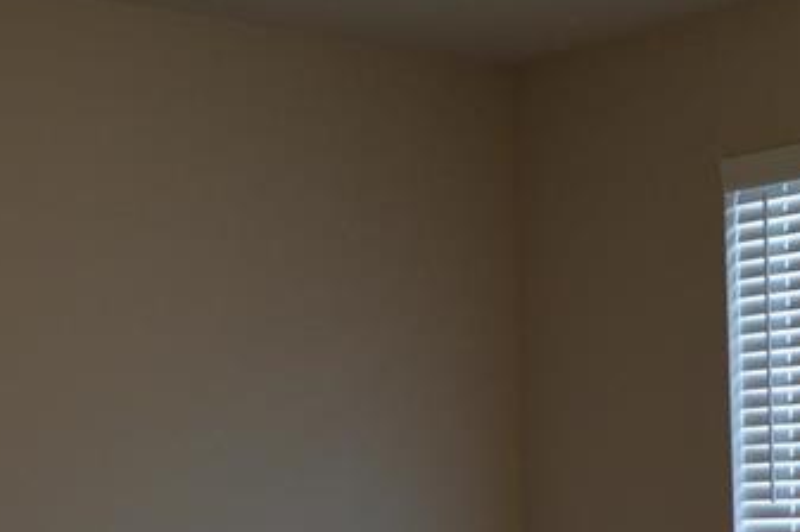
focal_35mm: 82
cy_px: 515
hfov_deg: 24.6
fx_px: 1820
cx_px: 570
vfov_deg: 16.3
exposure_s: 1/30
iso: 400
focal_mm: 18
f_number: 7.1
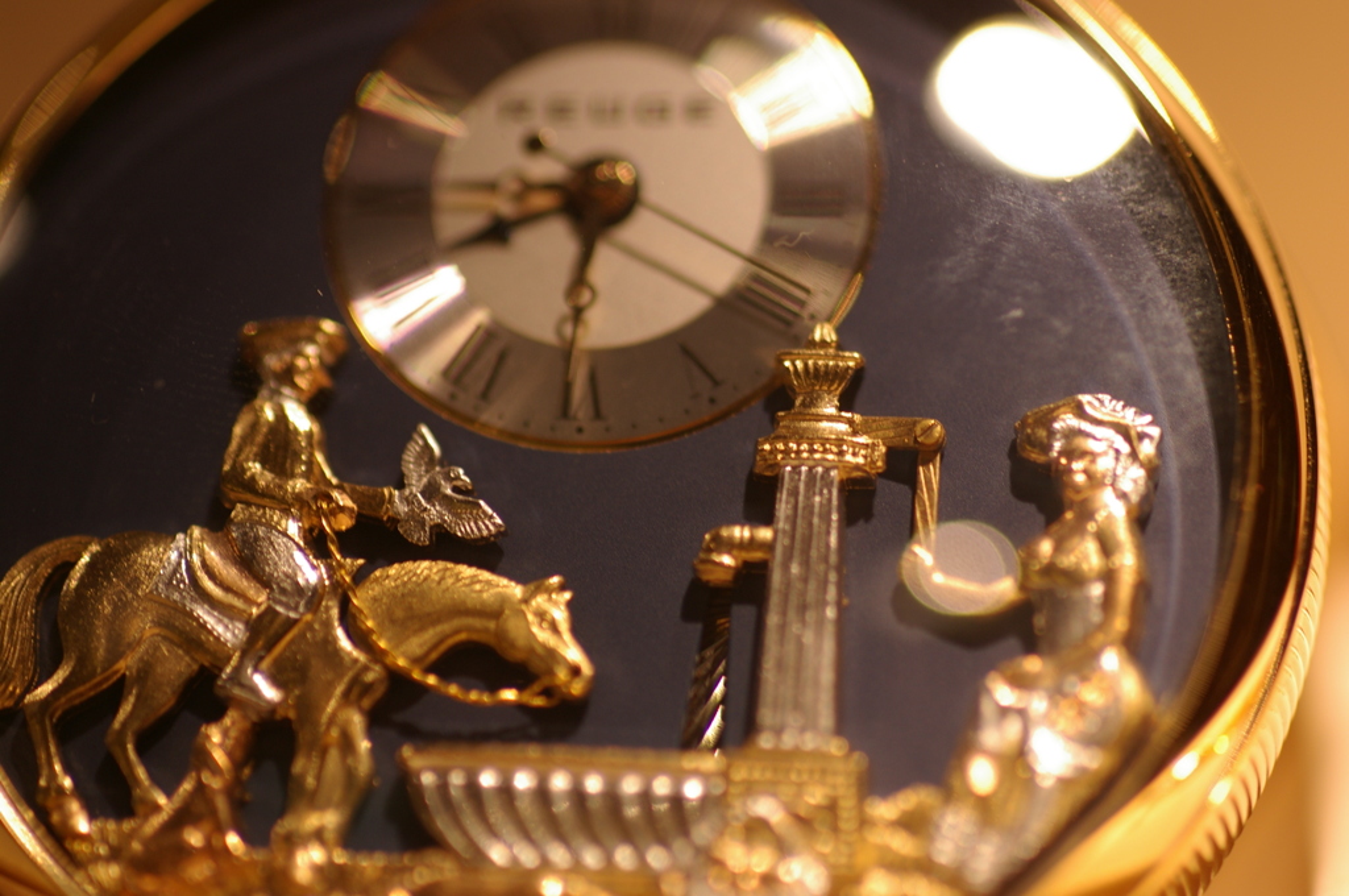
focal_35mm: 128
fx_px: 4772
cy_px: 448
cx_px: 674
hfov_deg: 16.1
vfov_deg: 10.7
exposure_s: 1/20
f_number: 2.8
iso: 200
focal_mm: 85
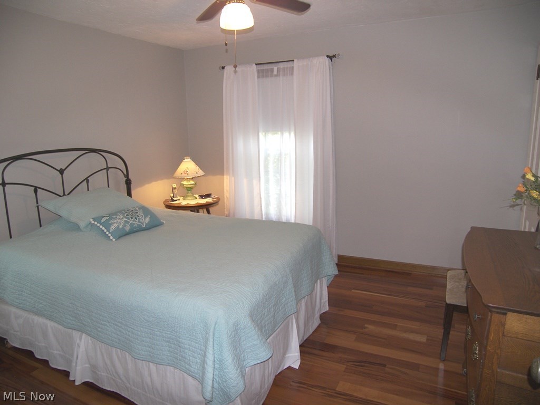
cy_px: 202
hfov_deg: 71.6
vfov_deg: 56.8
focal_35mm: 24
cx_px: 270
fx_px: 374
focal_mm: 5
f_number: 2.8
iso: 100
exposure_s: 1/30
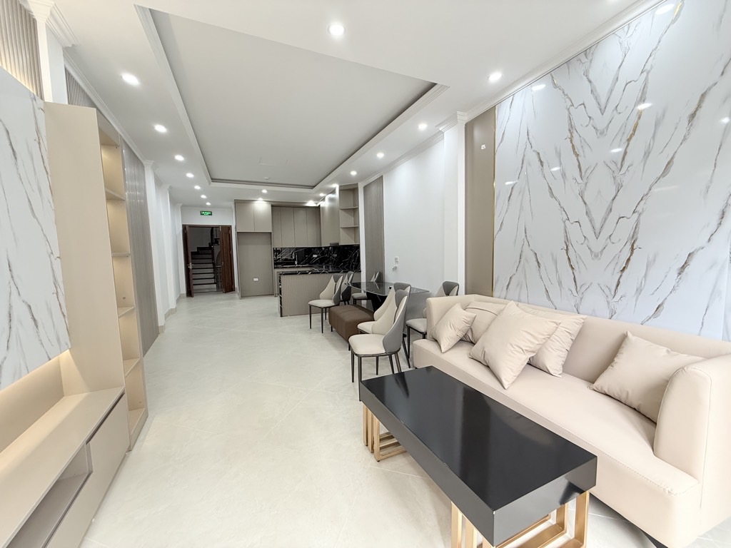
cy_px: 274
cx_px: 366
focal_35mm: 14
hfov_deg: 102.1
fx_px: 296
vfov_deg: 85.7
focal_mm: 2.22
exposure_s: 1/100
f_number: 2.2
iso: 160
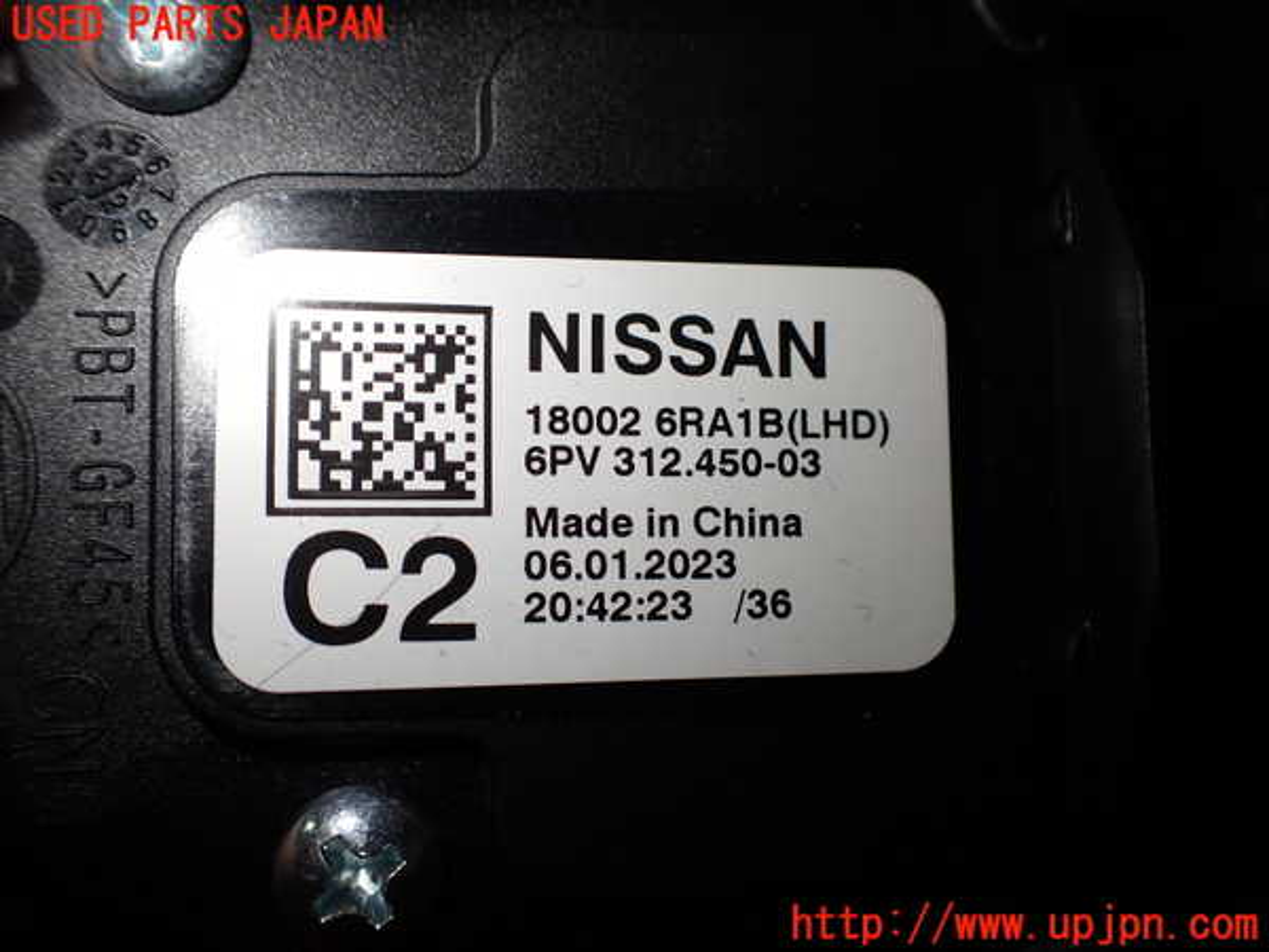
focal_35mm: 30
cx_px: 634
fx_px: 1100
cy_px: 476
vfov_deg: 46.8
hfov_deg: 60.0
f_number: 2.3
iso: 100
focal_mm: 5.4
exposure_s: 1/200
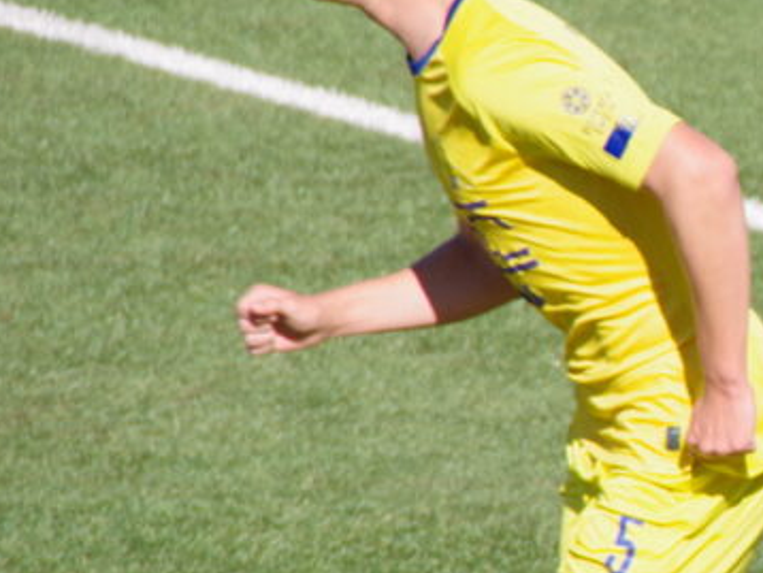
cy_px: 314
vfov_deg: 1.4
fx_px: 22740
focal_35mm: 1031
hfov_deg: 1.9
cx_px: 1081
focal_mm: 250
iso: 800
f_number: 9
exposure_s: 1/1000
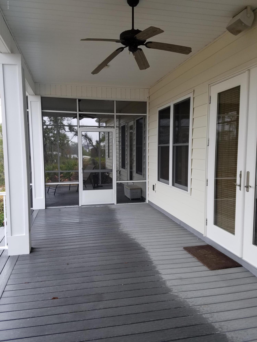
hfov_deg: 53.1
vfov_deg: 67.3
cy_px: 171
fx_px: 257
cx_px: 128
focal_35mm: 26
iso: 64
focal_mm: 4.2
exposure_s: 1/120
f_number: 1.7
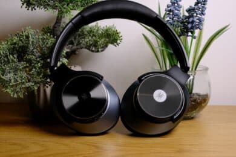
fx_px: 347
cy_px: 78
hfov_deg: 37.5
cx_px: 118
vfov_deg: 25.5
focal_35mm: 53
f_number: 8
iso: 320
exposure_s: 1/52
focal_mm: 35.3
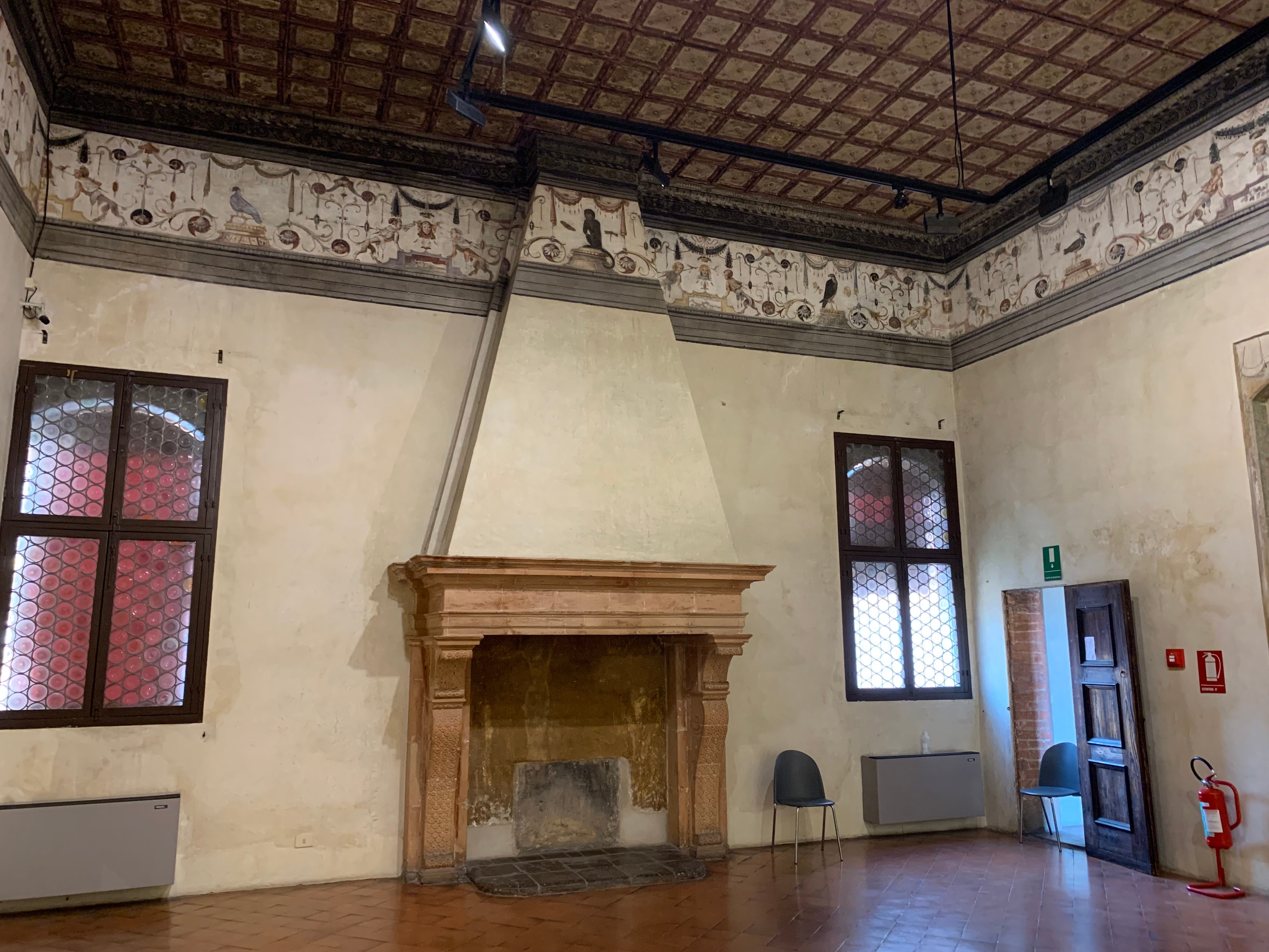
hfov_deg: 67.3
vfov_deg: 53.1
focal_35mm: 26
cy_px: 476
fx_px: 953
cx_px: 634
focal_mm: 4.25
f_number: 1.8
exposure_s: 1/33
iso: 320
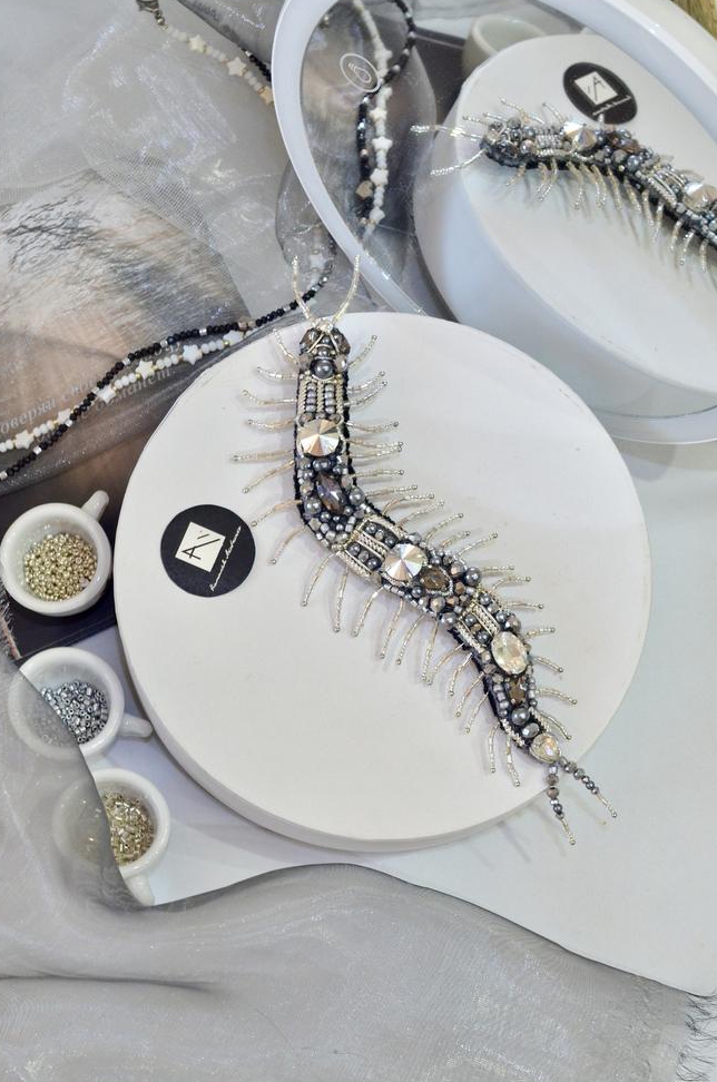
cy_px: 558
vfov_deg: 25.7
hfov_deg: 17.2
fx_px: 2370
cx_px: 367
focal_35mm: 79
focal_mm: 50
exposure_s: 1/25
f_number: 8
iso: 1600
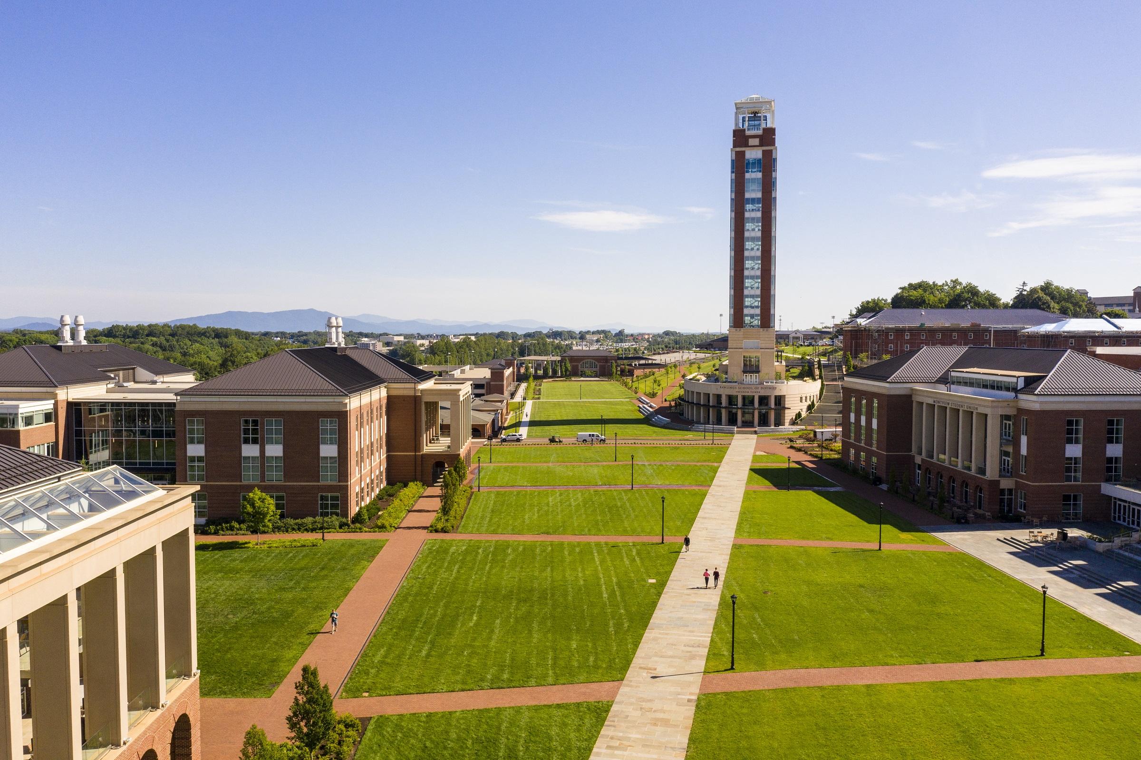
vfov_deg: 46.4
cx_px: 570
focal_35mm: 28
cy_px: 380
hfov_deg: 65.5
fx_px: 887
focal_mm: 10.3
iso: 200
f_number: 5
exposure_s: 1/200
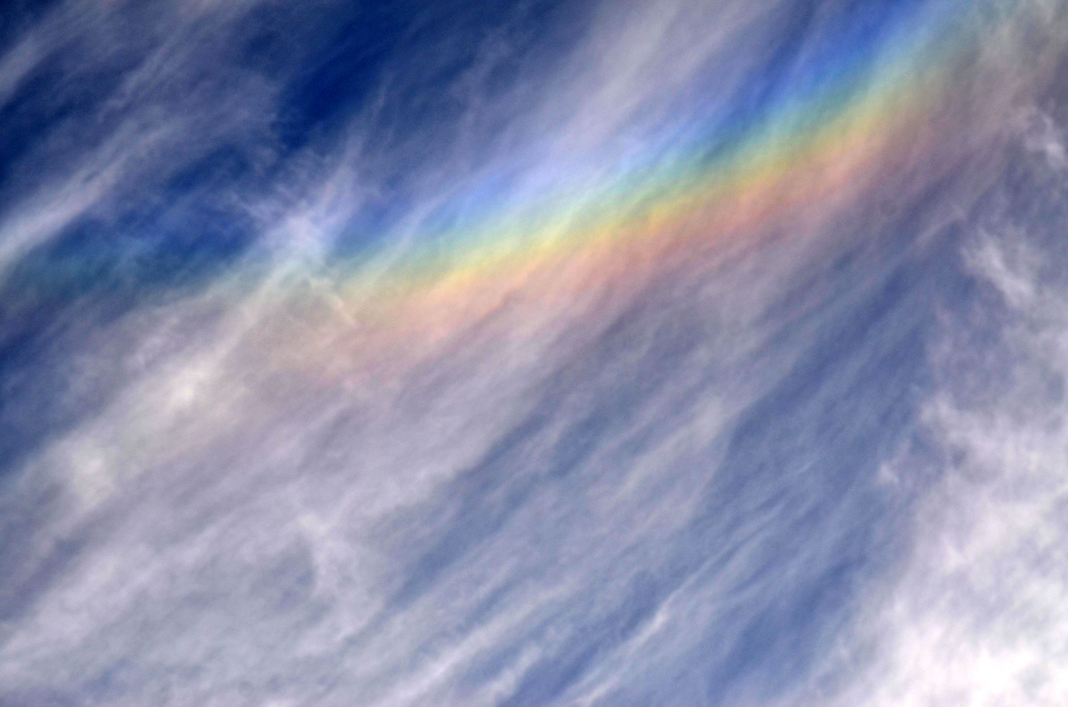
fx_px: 3108
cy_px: 354
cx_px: 534
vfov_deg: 13.0
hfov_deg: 19.5
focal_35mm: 105
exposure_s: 1/800
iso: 200
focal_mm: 70
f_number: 7.1
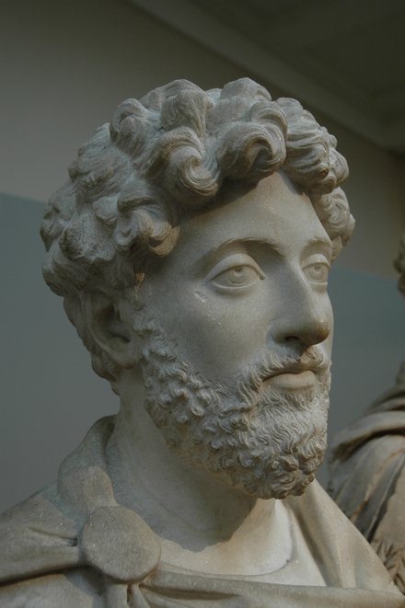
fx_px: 684
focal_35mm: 40
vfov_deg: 47.9
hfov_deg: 33.0
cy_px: 304
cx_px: 202
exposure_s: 1/60
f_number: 3.8
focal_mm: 27
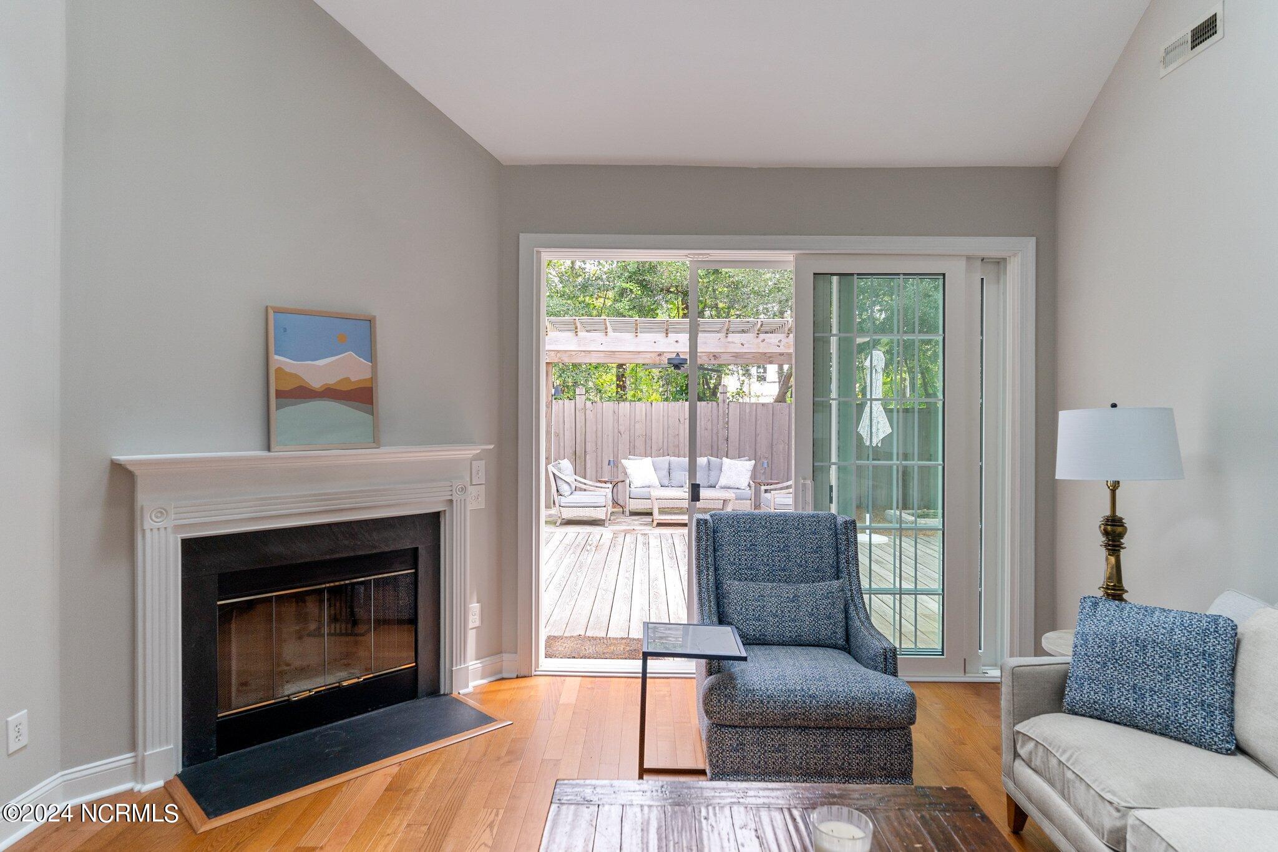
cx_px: 639
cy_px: 426
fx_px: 710
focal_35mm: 20
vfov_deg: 61.9
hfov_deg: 84.0
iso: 250
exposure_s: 1/100
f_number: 4.5
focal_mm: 20
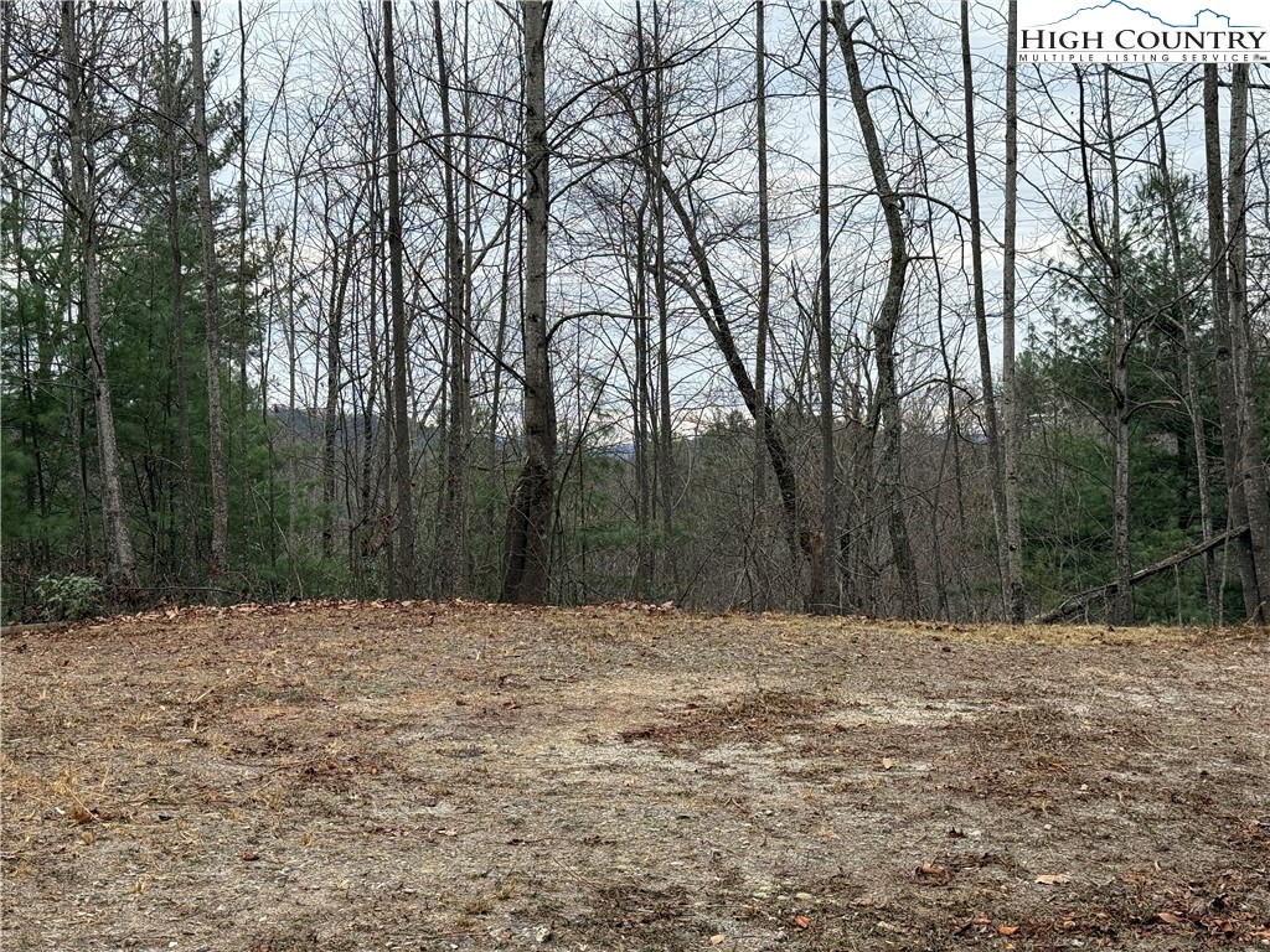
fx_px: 1761
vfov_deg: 30.3
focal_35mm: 48
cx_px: 635
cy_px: 476
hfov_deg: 39.7
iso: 64
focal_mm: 6.76
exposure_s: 1/802
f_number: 1.78
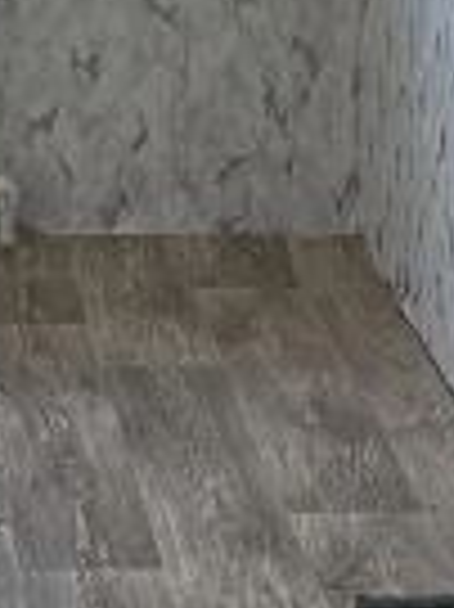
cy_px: -270
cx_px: -117
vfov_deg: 9.3
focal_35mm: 208
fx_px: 3643
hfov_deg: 7.1
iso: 40
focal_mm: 5.7
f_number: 1.5
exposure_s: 1/154
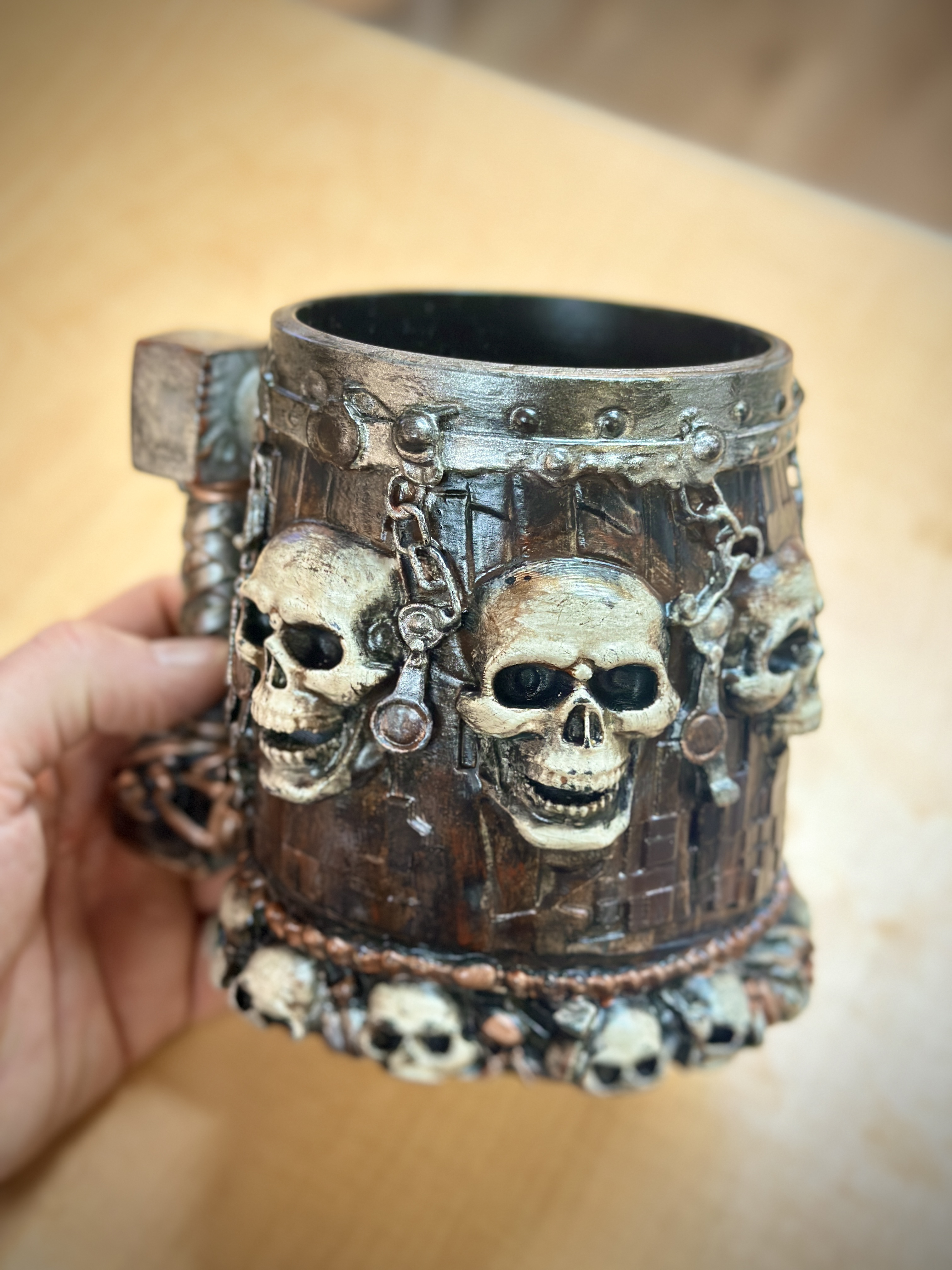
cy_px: 635
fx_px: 1760
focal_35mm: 48
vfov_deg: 39.7
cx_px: 476
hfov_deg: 30.3
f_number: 1.78
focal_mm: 6.86
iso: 320
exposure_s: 1/60
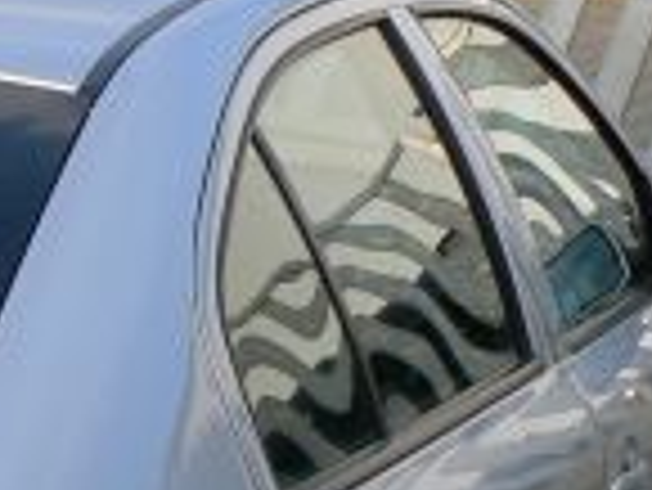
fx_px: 2997
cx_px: -405
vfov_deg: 9.0
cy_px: 796
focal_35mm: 159
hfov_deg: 11.7
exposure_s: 1/200
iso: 80
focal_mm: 6
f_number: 5.6
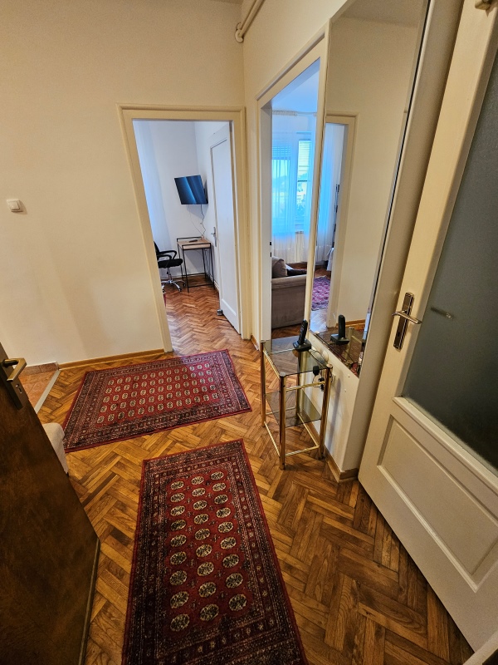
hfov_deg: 89.9
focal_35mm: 13
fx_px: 249
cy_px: 332
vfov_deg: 106.2
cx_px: 249
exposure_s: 1/33.3
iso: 500
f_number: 2.2
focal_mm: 2.2
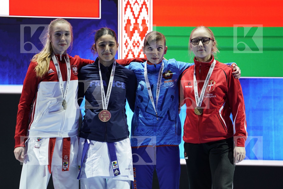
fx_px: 1344
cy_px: 94
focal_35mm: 171
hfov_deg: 12.0
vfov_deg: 8.0
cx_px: 142
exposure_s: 1/250
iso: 640
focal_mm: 171
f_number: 2.8
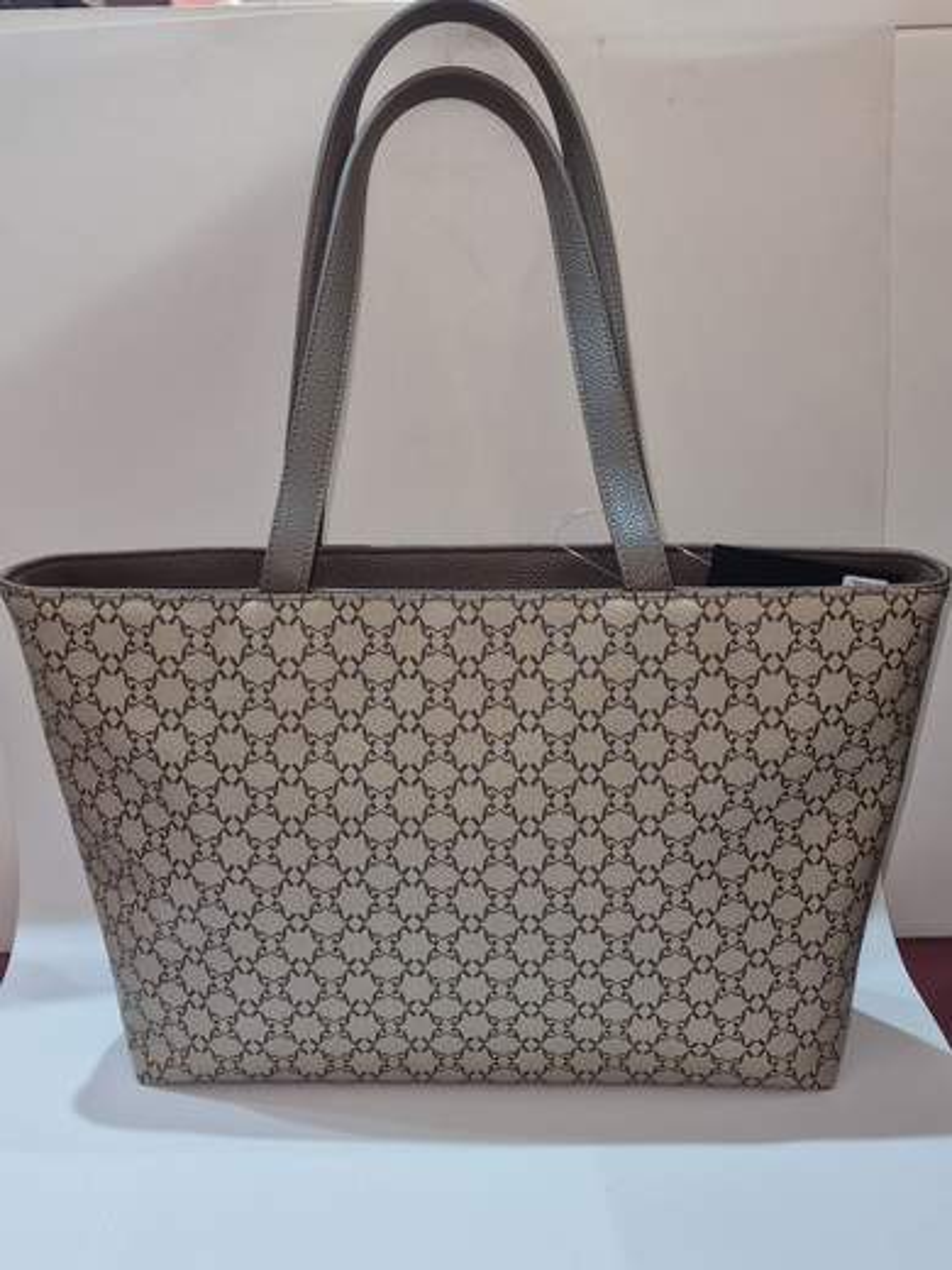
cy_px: 635
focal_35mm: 23
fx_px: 843
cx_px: 476
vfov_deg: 73.9
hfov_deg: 58.9
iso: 56
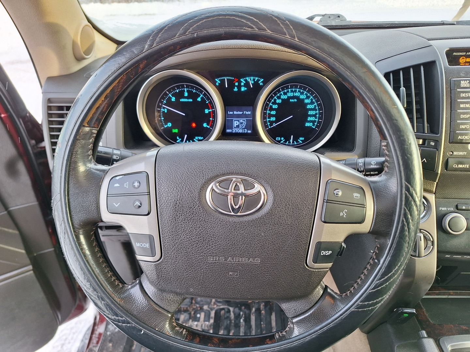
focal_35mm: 23
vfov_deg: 58.9
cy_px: 176
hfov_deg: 73.9
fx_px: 312
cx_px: 235
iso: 80
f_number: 1.8
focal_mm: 5.54
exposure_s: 1/100
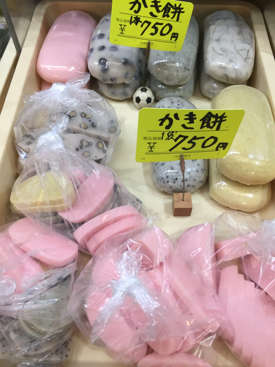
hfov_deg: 48.2
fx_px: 307
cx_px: 138
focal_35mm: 29
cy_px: 184
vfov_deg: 61.7
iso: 32
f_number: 2.2
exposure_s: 1/30
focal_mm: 4.15
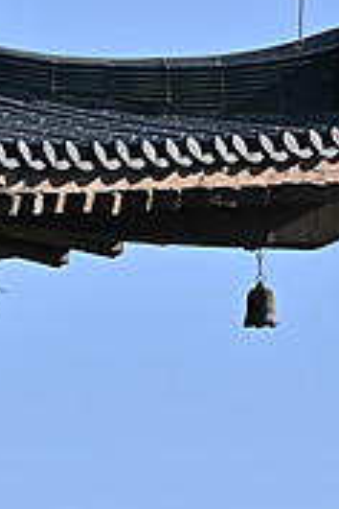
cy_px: -621
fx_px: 11511
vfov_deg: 2.5
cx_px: 306
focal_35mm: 815
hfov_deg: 1.7
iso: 100
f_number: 11
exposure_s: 1/250
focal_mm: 120
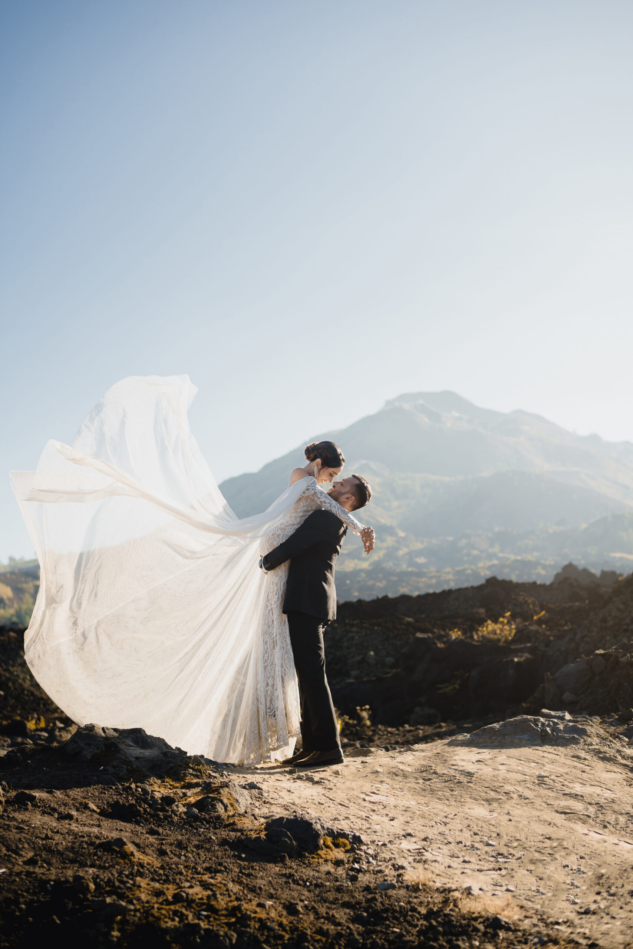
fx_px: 1318
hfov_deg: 27.0
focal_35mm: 50
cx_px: 316
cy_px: 474
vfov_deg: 39.6
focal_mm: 50
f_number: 2.8
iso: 200
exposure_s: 1/1600
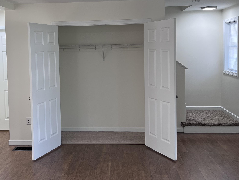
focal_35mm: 43
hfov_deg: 43.6
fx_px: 297
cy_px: 68
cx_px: 94
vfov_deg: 33.4
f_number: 1.5
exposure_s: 1/120
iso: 64
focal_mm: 5.7
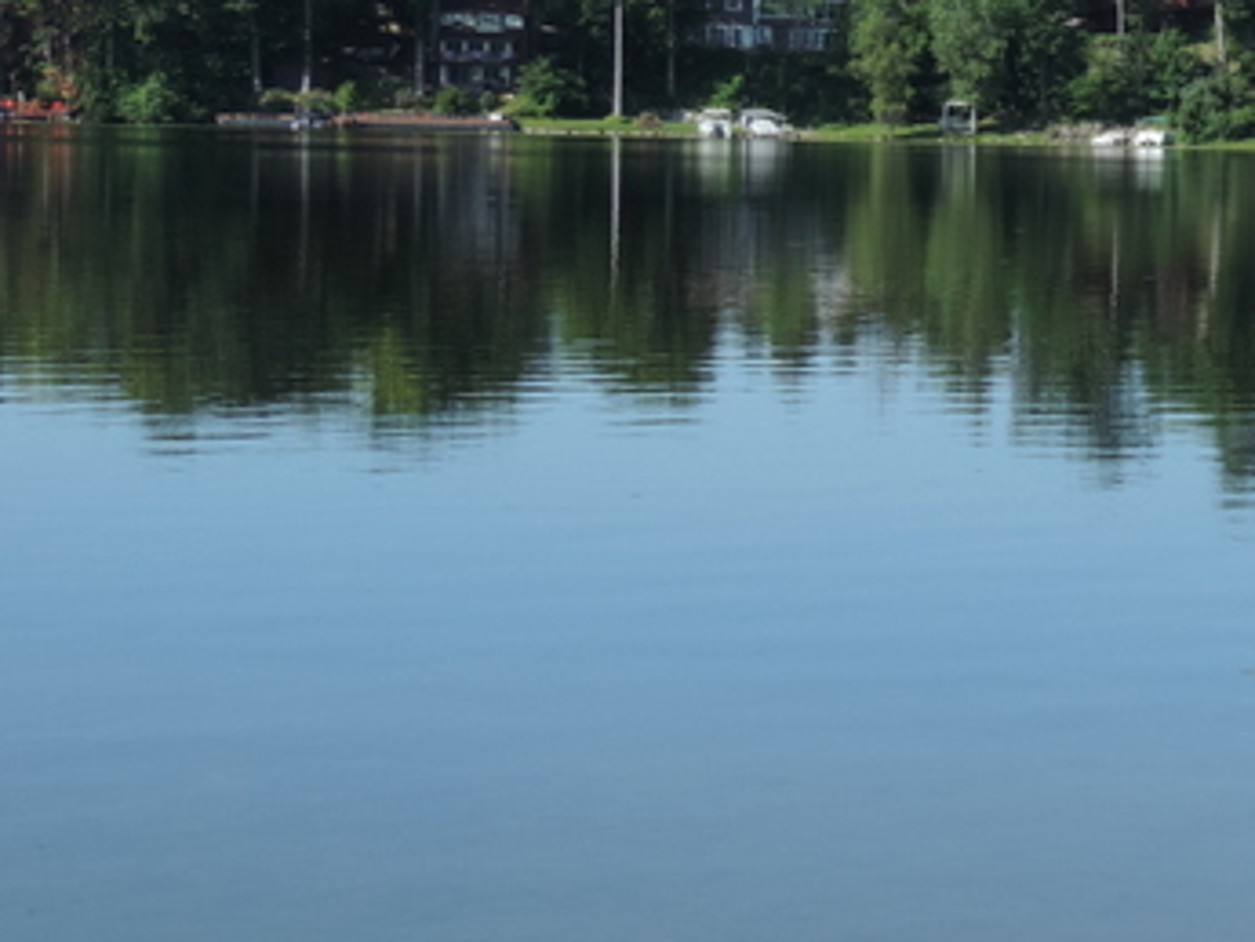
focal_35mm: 116
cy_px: 284
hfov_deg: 16.4
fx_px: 4207
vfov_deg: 12.8
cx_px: 1430
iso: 80
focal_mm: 8.9
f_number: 3.6
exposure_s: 1/640
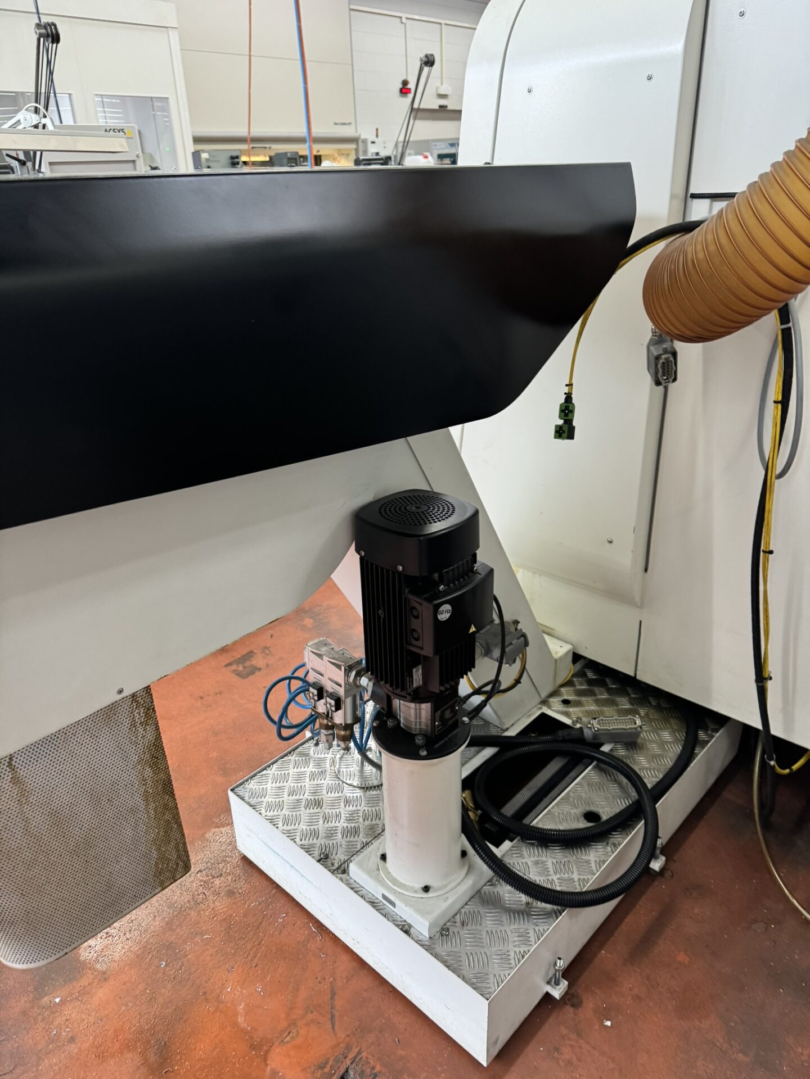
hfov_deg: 56.8
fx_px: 749
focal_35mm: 24
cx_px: 405
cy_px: 540
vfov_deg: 71.6
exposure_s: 1/50
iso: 200
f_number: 1.78
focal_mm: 6.86
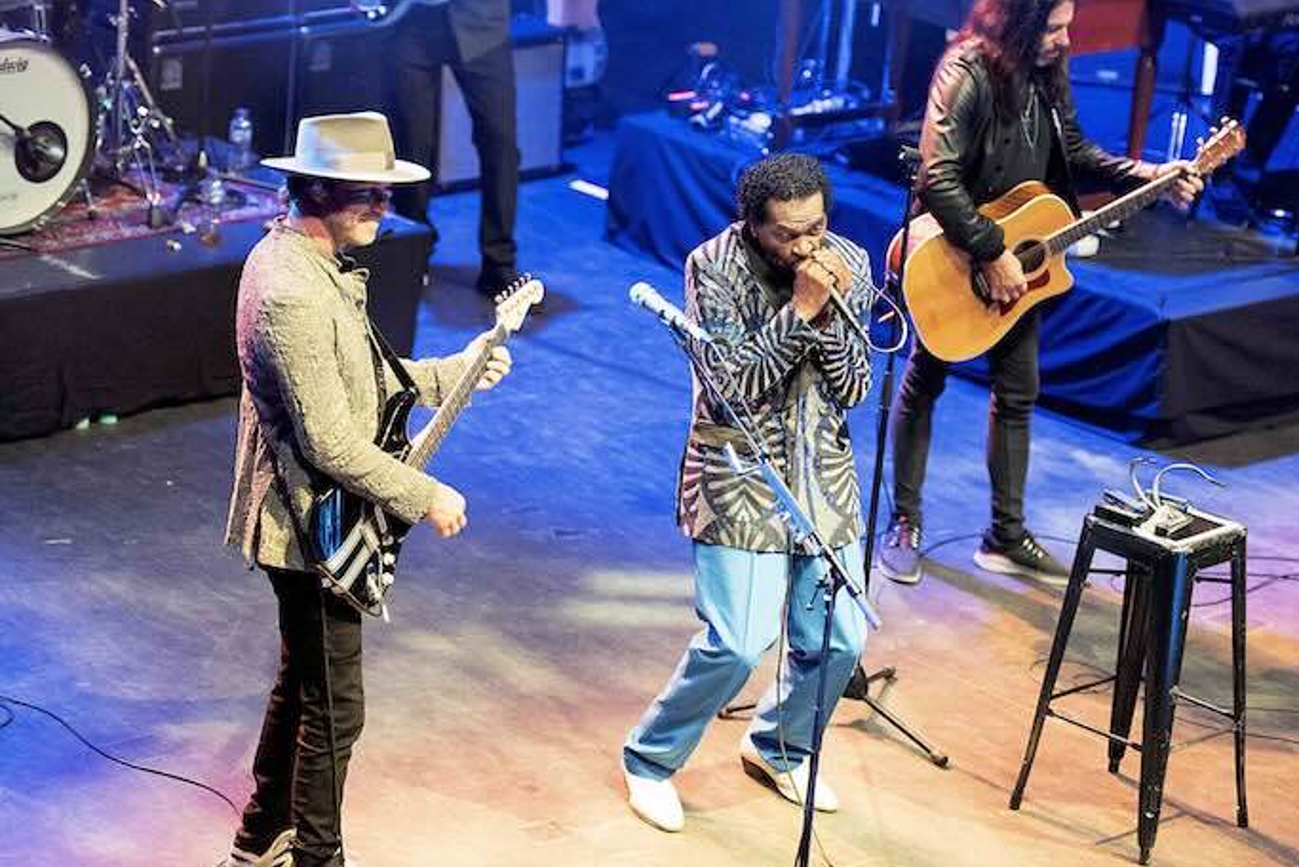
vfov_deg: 10.6
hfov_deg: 15.8
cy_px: 391
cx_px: 697
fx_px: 4693
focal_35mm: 130
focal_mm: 116
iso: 2500
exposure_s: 1/160
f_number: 2.8
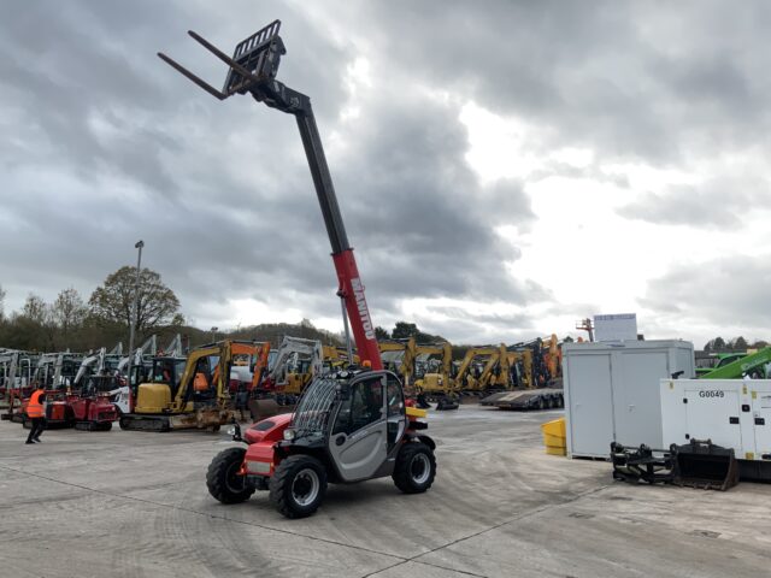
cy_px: 289
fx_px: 646
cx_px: 386
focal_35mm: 29
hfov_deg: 61.7
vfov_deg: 48.2
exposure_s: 1/122
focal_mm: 3
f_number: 1.8
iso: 16
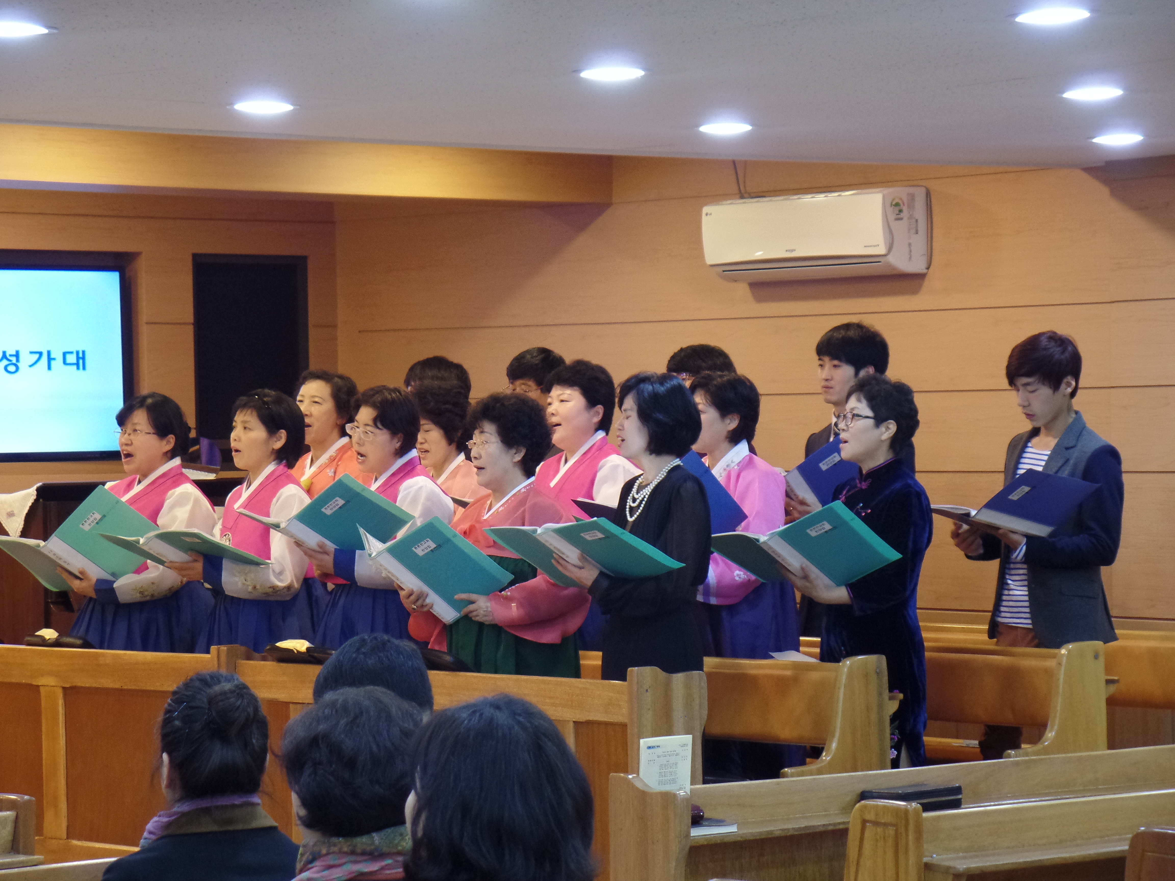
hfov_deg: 17.3
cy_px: 440
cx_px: 588
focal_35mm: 114
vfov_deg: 13.0
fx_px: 3870
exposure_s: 1/20
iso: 400
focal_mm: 20.3
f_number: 4
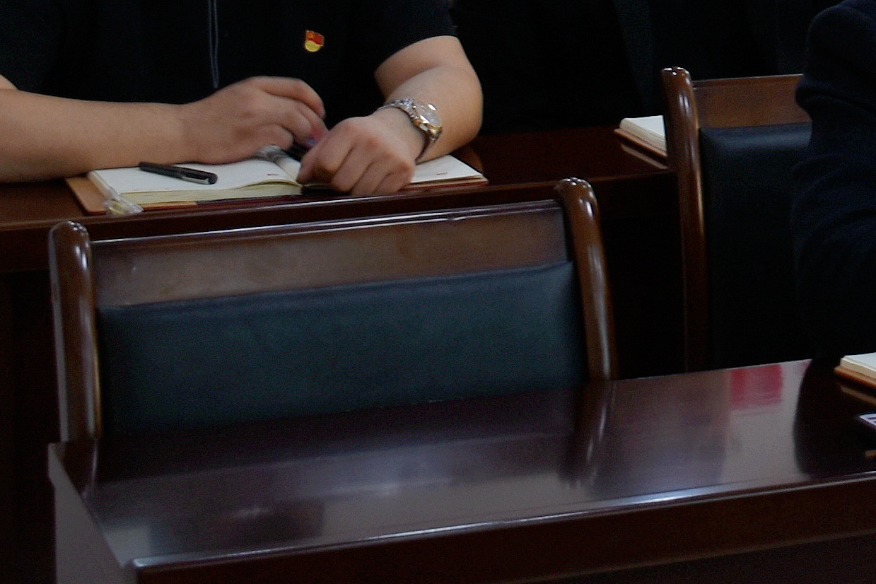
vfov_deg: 10.7
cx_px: 1599
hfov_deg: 14.7
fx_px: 2944
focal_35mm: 121
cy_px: -406
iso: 100
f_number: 3.5
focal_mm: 18
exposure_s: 1/13
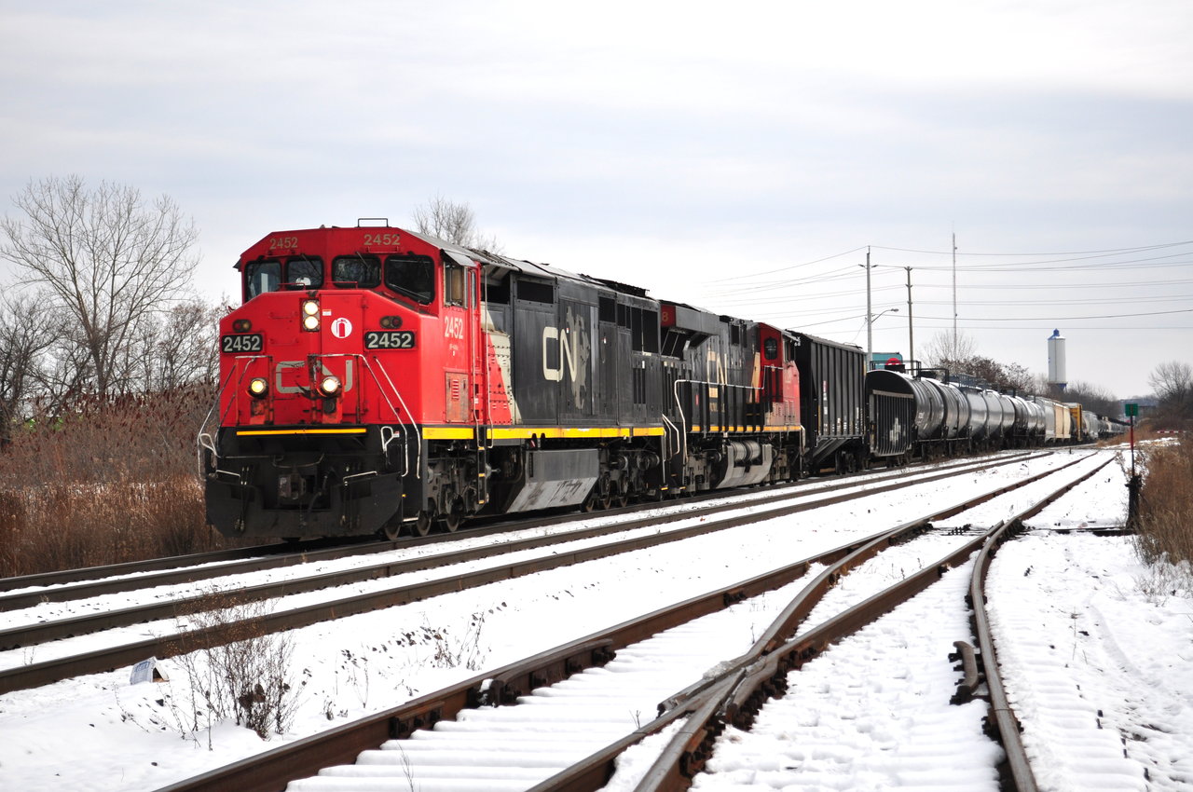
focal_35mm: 82
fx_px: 2730
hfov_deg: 24.6
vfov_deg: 16.5
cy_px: 396
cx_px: 596
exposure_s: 1/1000
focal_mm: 55
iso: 200
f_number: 5.6
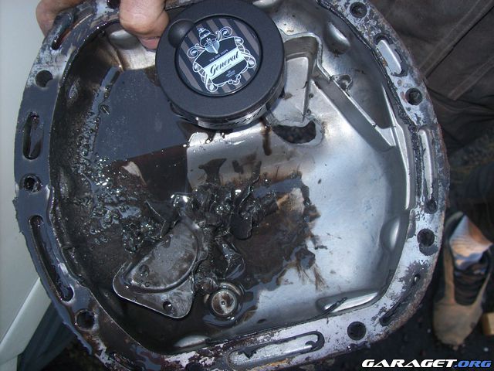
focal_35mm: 36
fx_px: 514
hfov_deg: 51.4
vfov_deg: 39.7
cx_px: 247
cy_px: 186
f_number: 2.7
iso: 80
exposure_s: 1/64
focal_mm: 6
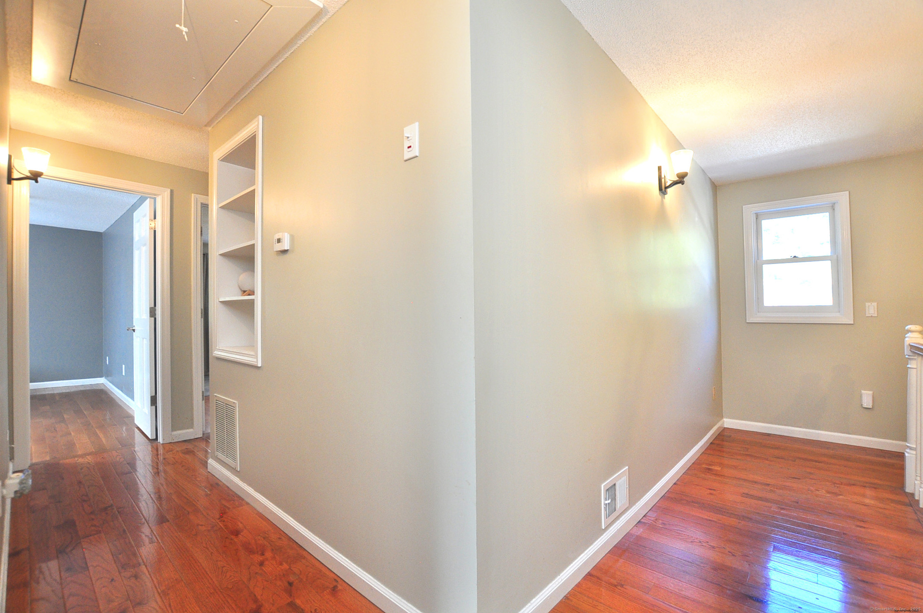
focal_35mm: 15
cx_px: 462
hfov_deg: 100.5
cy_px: 306
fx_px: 384
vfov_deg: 77.2
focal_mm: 10
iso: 640
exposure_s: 1/30
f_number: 5
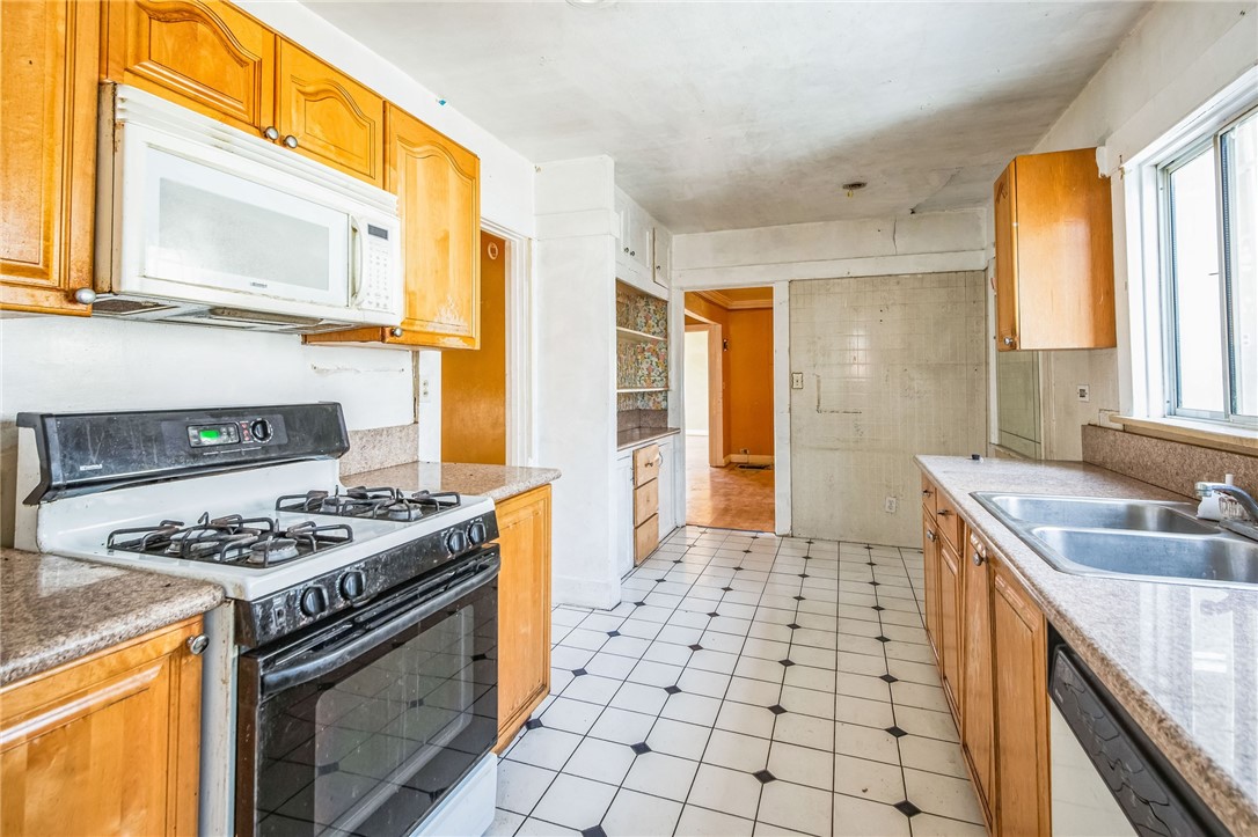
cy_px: 418
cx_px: 629
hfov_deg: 96.8
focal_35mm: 16
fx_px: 559
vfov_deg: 73.7
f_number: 8
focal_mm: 16
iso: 800
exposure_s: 1/30
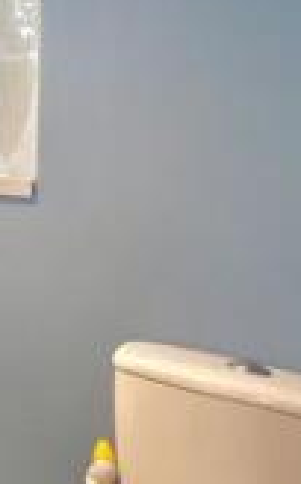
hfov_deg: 17.4
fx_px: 645
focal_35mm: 49
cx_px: -323
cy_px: 137
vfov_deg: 40.2
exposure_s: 1/99
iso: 125
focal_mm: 1.57
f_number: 1.8
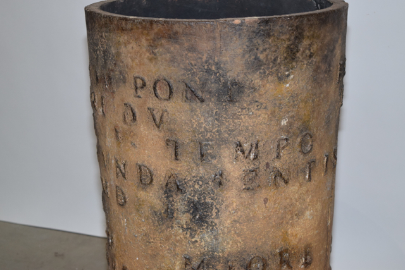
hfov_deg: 24.6
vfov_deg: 16.6
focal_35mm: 82
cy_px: 135
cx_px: 202
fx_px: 928
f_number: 5.6
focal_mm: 55
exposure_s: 1/125
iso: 800
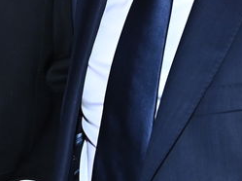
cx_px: 87
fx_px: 1284
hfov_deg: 10.8
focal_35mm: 184
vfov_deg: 7.8
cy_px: -158
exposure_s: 1/200
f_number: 4
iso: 2500
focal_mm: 34
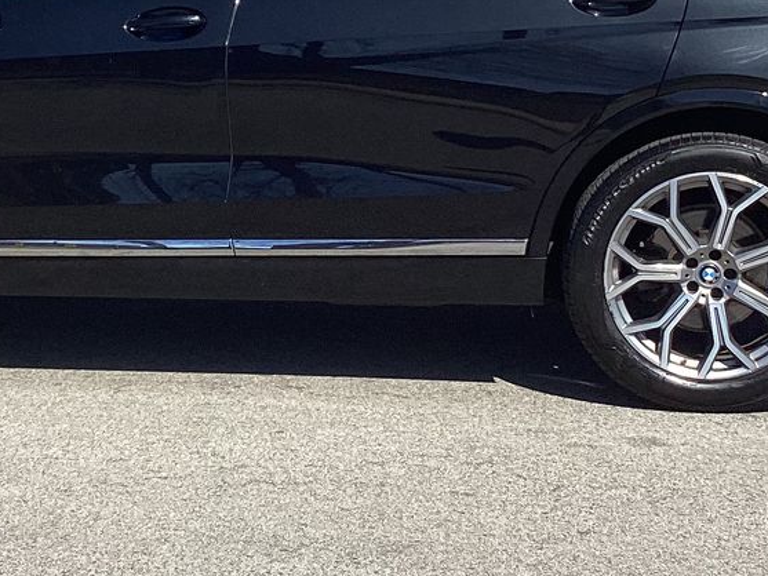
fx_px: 1975
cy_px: 152
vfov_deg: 16.5
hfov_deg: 21.9
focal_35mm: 89
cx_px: 273
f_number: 2.4
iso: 25
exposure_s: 1/1894
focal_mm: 3.3
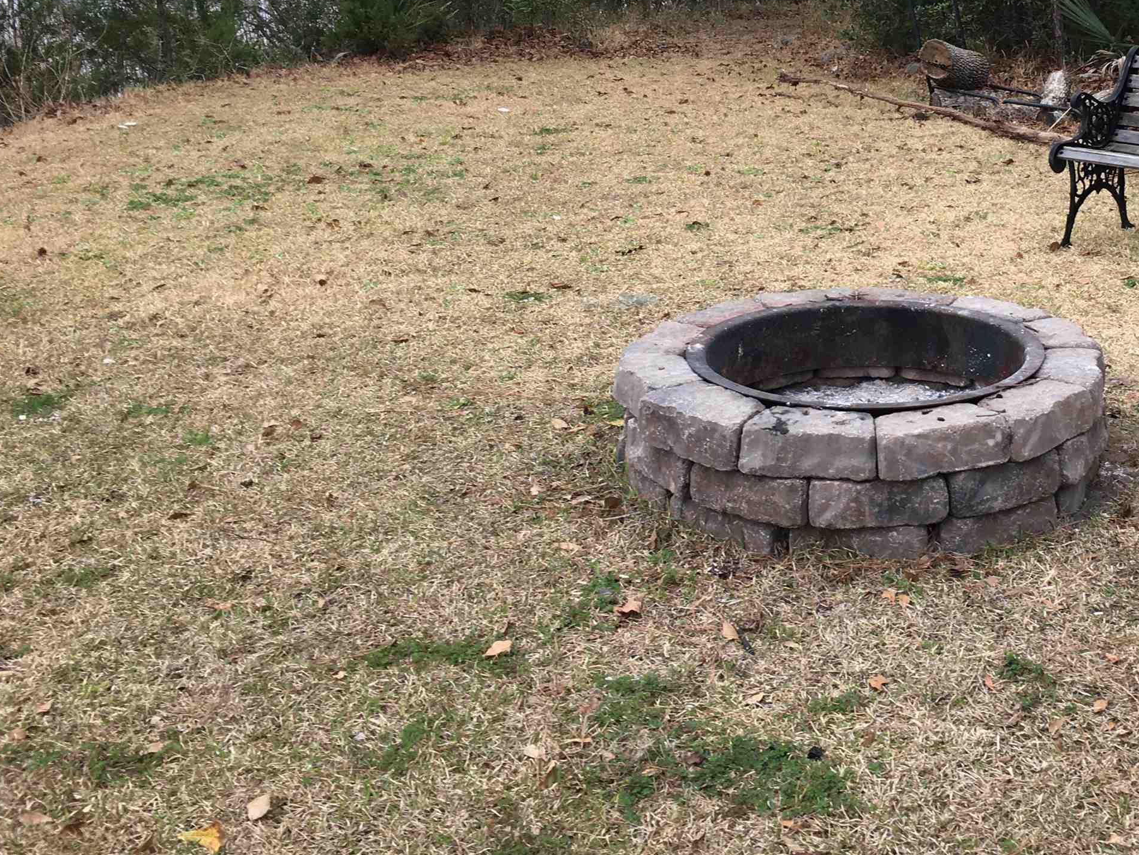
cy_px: 193
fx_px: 1547
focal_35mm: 47
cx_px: 917
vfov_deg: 30.3
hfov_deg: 38.8
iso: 25
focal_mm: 4.15
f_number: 2.2
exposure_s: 1/186
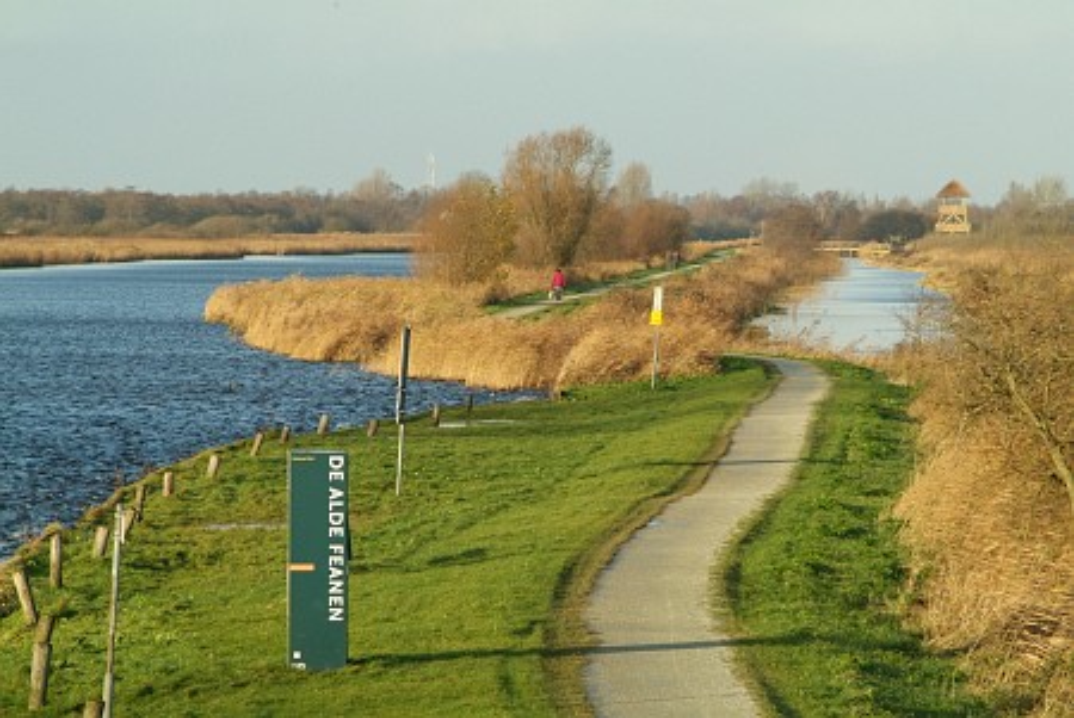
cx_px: 537
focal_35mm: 203
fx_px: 6062
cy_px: 359
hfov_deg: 10.1
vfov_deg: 6.8
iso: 400
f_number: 9.5
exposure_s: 1/250
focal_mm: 135
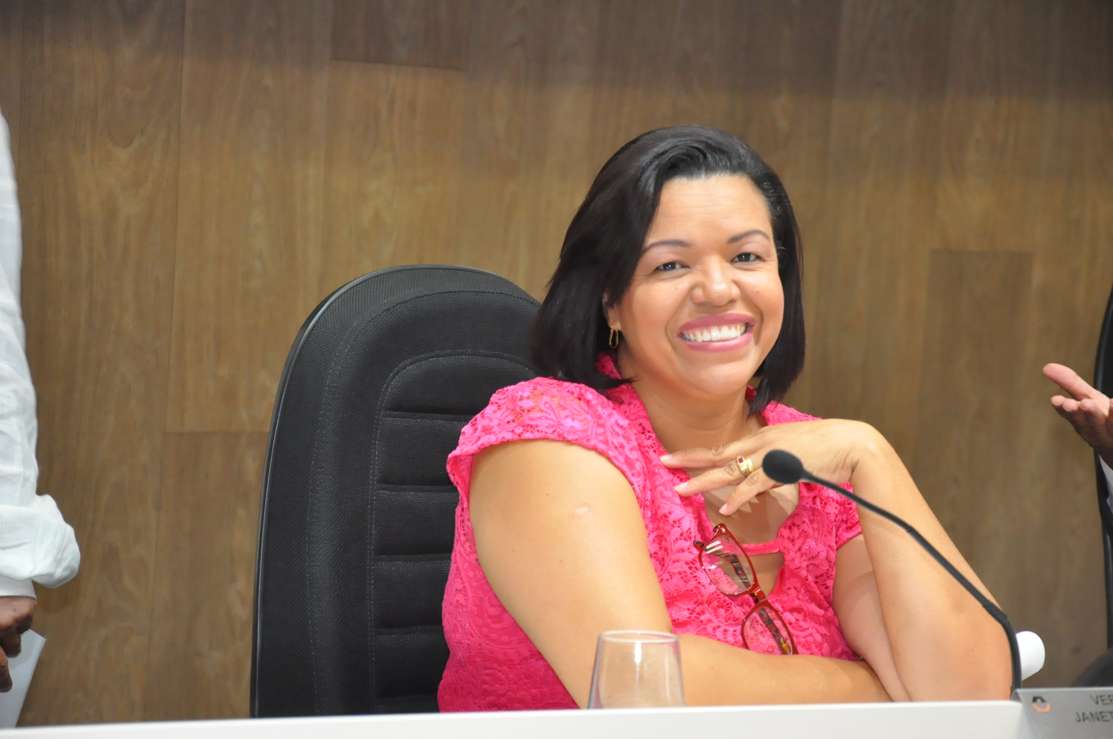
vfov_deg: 10.7
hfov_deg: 16.1
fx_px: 3937
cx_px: 556
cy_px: 370
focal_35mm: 128
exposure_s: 1/60
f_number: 5.6
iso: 2000
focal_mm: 85
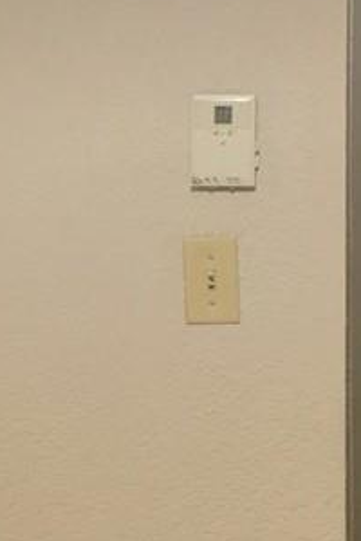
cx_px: 125
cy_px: 317
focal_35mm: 103
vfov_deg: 19.8
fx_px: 1549
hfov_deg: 13.3
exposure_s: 1/15
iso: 40
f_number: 2.2
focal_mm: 4.15
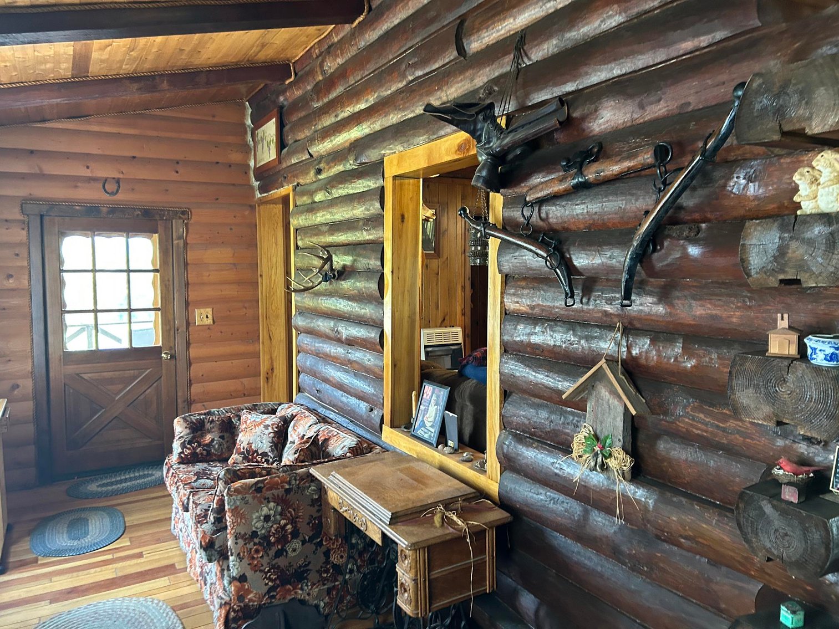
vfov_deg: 53.1
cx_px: 420
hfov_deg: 67.3
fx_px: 630
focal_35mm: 26
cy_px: 314
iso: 500
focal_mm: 5.7
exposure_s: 1/60
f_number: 1.5
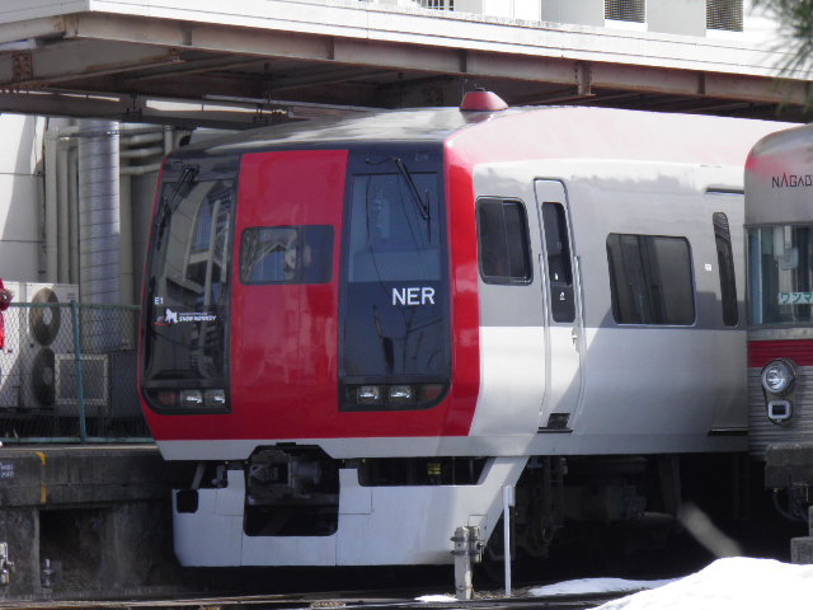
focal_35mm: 287
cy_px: 305
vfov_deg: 5.2
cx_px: 406
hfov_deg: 6.9
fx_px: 6741
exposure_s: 1/250
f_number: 6
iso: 100
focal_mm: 51.5
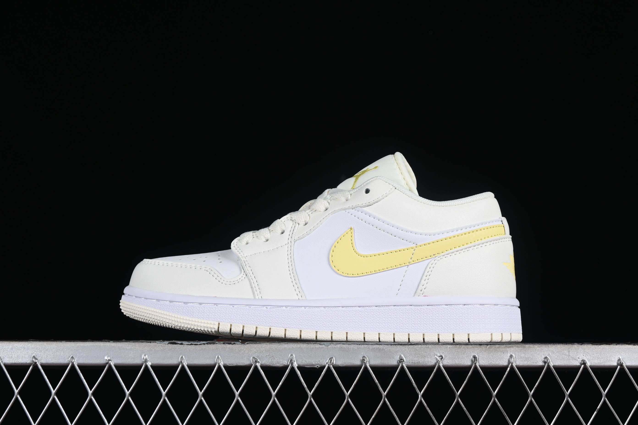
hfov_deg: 27.0
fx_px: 1329
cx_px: 319
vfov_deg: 18.2
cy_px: 212
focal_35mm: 75
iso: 160
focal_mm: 50
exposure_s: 1/100
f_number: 8
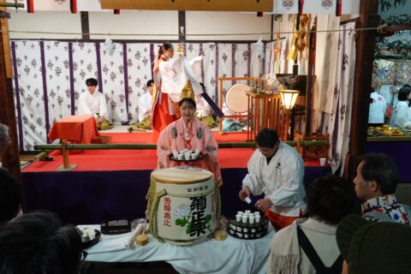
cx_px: 206
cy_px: 137
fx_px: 354
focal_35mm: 31
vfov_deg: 42.3
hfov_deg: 60.3
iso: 1000
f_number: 3.5
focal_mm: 11.62
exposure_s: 1/80
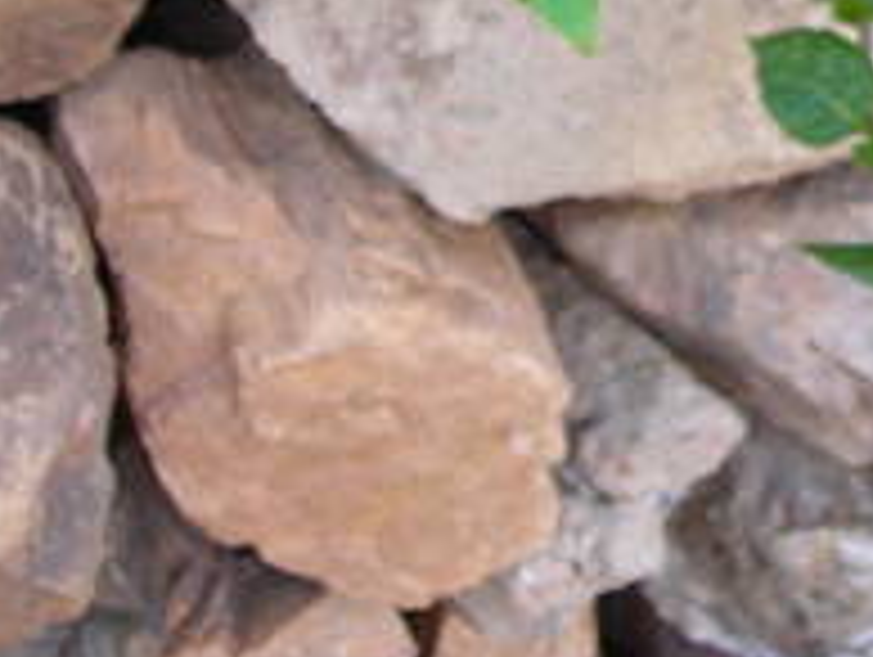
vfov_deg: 10.4
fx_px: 3459
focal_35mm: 137
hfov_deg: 13.9
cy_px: -416
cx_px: 1058
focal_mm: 6.3
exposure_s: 1/36.3
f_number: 3.2
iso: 50
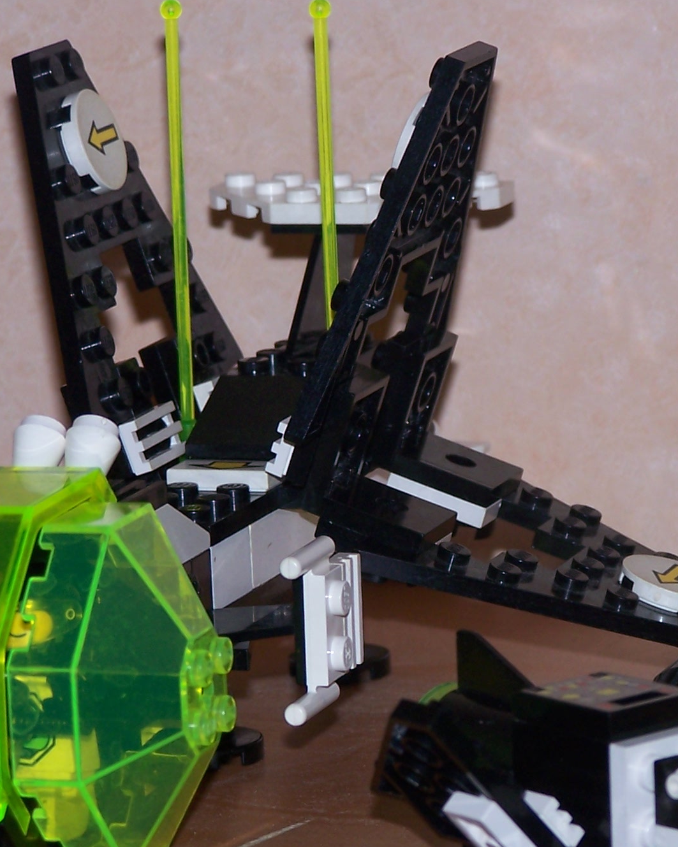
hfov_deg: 5.7
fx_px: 6748
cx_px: 533
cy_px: 476
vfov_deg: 7.2
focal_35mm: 269
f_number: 3.2
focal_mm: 26.4
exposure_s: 1/125
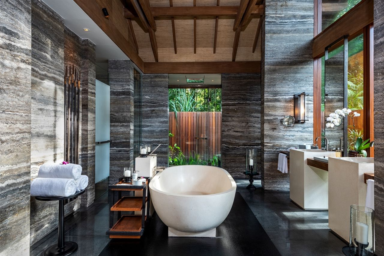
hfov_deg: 84.0
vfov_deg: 62.0
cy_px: 128
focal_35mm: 20
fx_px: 213
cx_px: 192
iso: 100
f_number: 16
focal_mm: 20
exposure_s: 1
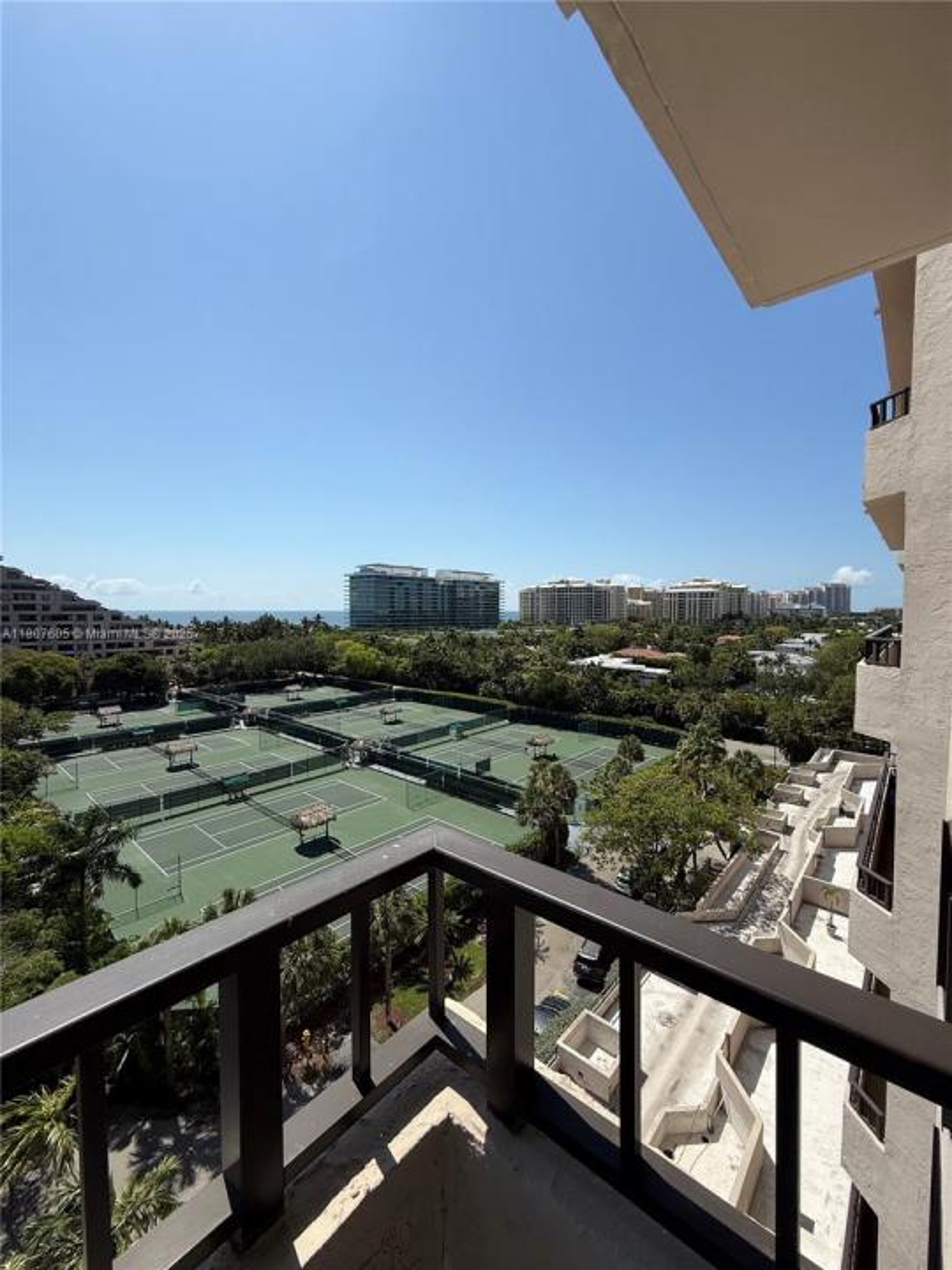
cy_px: 635
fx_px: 513
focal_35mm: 14
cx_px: 476
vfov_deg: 102.1
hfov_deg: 85.7
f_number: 2.2
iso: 50
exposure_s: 1/3289
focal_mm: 2.22
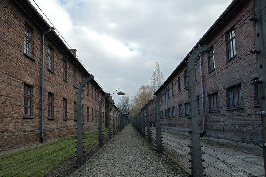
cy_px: 88
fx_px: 199
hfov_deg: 67.4
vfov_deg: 47.9
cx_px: 133
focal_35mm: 27
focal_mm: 18
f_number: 8
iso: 400
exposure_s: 1/125
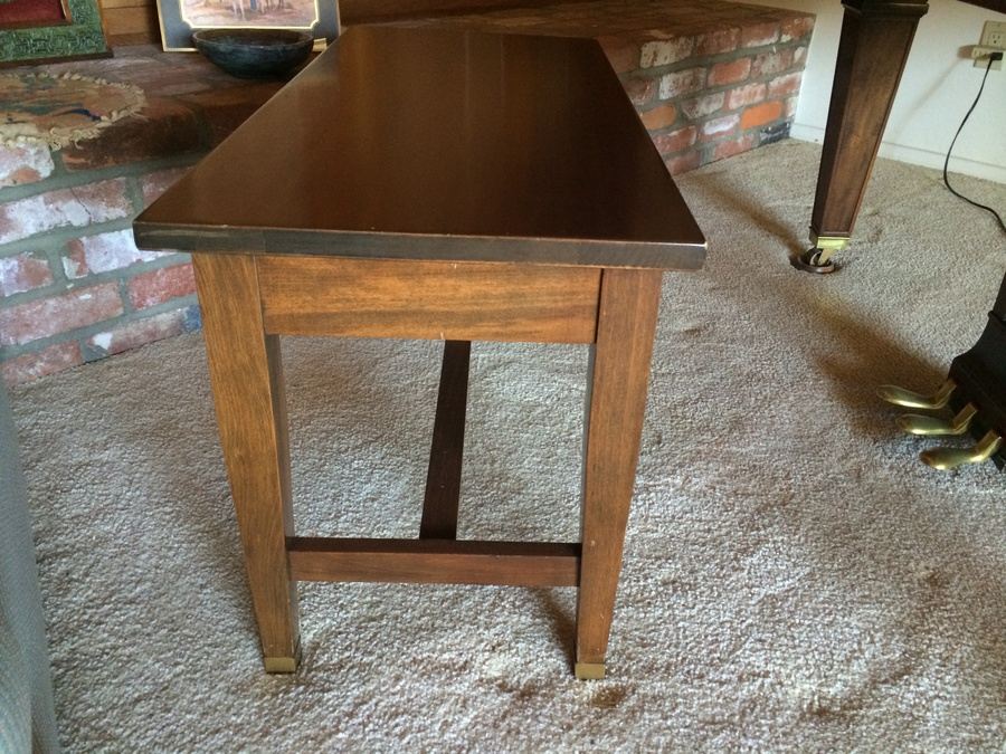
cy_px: 377
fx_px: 872
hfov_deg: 60.0
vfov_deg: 46.8
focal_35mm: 30
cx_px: 503
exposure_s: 1/24
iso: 320
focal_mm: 4.12
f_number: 2.2
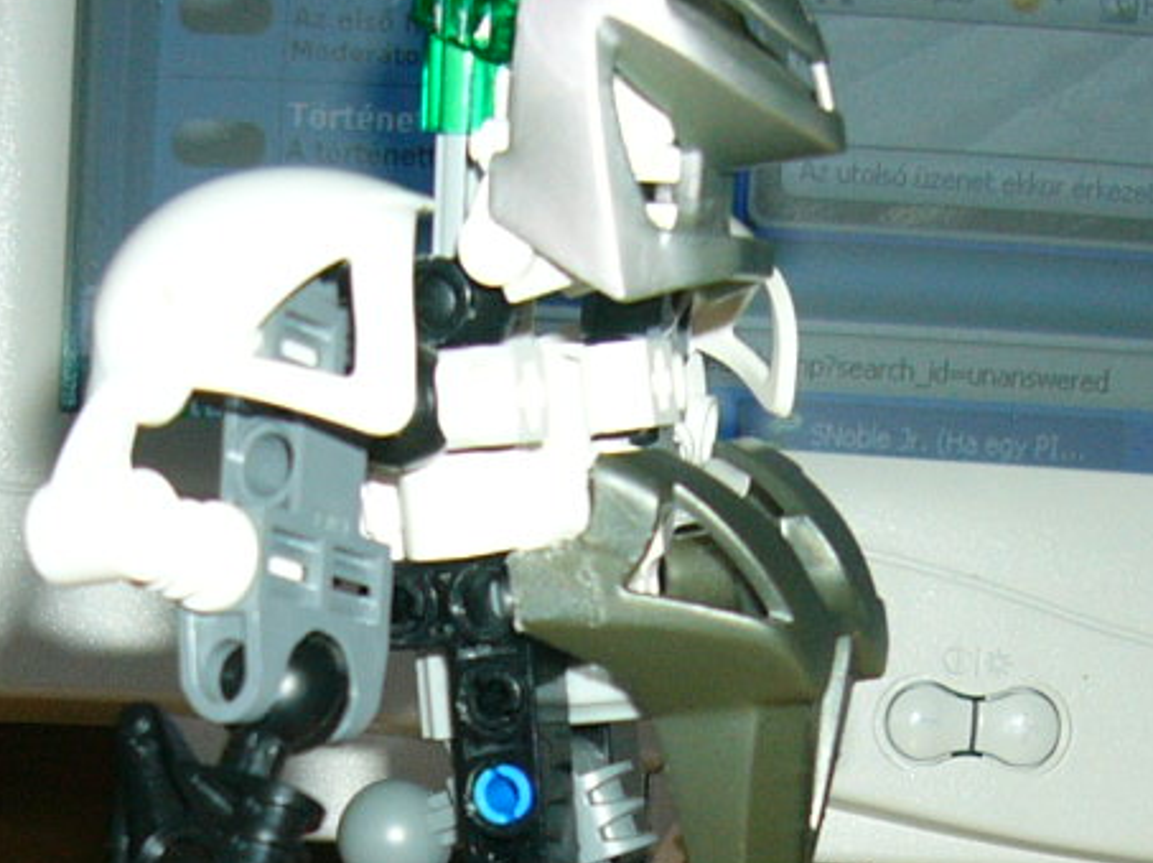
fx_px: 3295
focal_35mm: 99
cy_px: 978
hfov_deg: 19.8
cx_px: 550
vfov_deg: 14.5
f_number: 2.8
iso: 100
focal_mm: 5.8
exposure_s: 1/60
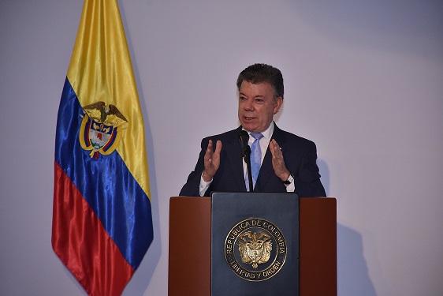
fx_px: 2585
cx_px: 222
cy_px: 148
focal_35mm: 210
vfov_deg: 6.5
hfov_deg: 9.8
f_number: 5.6
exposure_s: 1/50
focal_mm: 140
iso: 1000
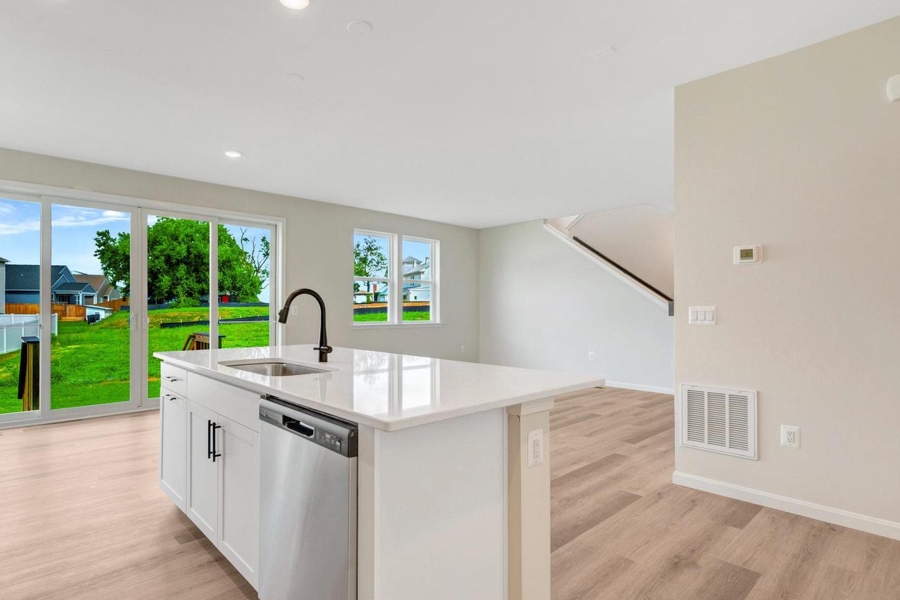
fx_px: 450
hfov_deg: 89.6
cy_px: 324
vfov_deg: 67.3
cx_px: 399
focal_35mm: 18
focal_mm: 16
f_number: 8
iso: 1250
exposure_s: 1/160
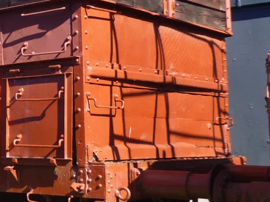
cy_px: 79
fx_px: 632
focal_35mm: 81
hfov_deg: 21.0
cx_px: -118
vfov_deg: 18.2
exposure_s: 1/320
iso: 100
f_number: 4
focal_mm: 4.8
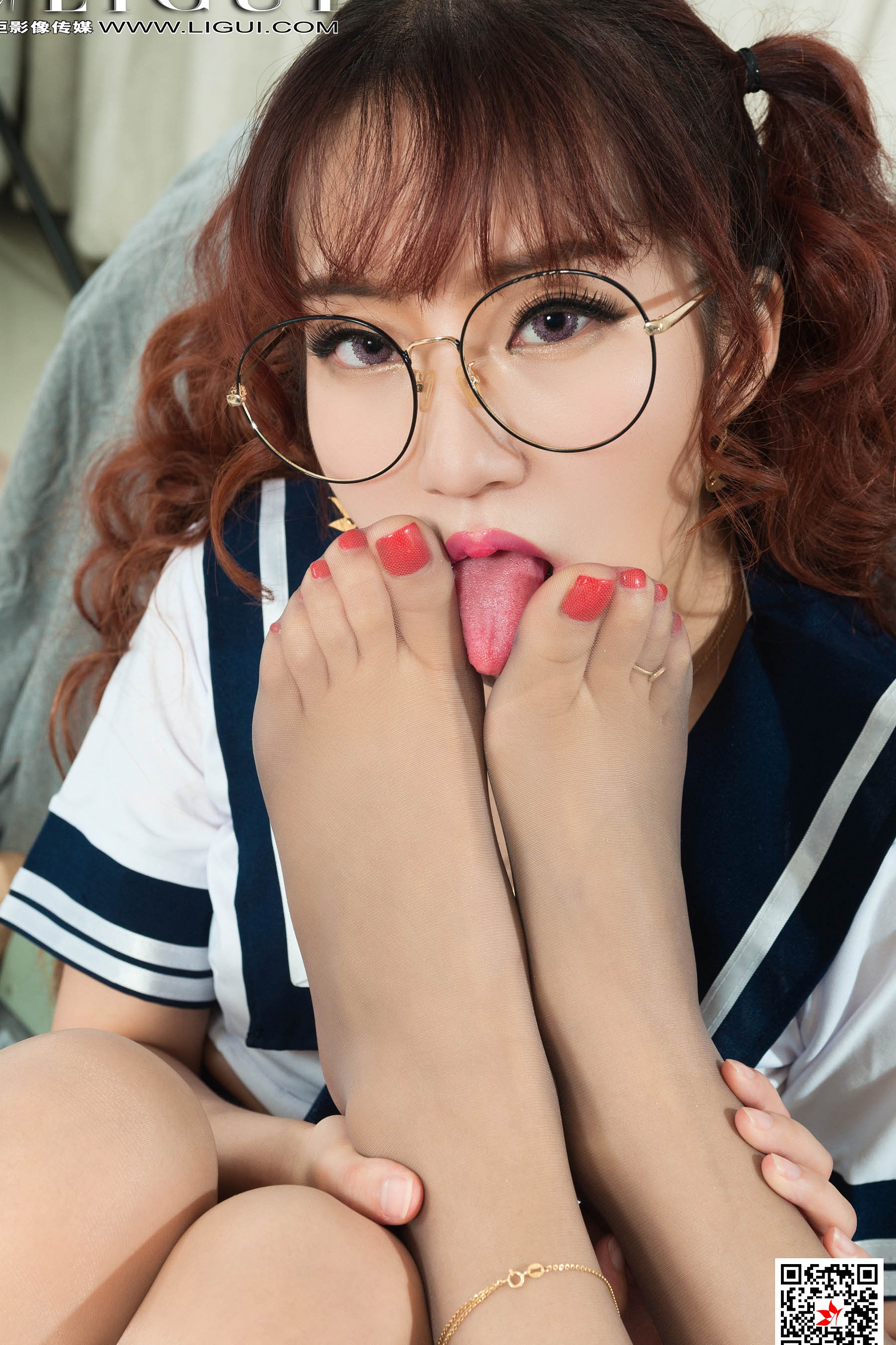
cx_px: 422
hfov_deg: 21.9
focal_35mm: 62
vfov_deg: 32.4
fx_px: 2315
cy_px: 652
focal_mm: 56
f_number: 9
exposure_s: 1/125
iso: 320
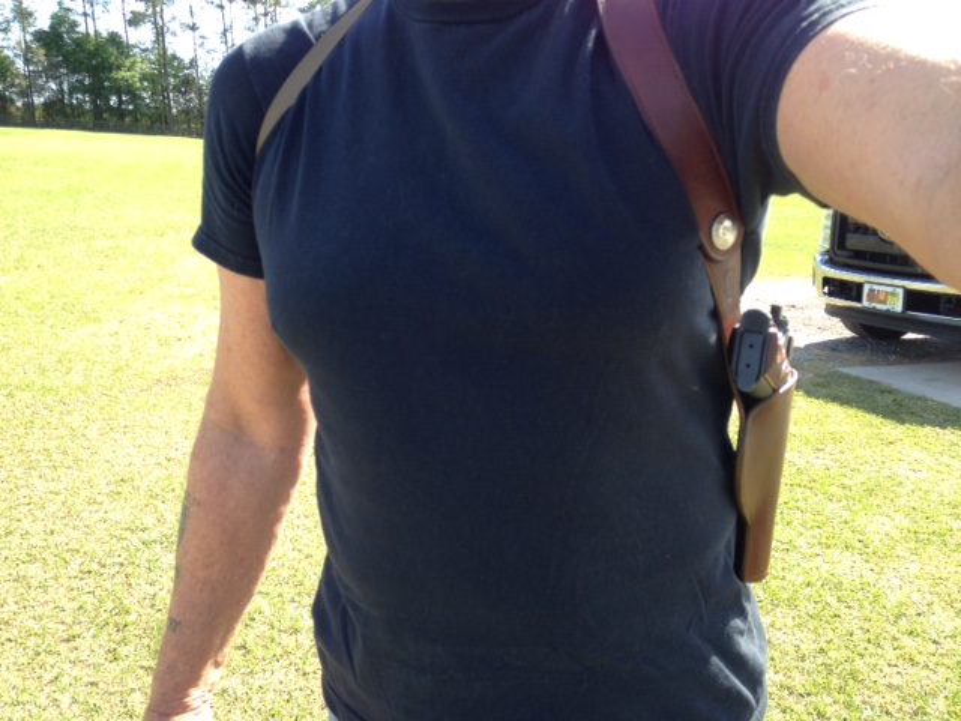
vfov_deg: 42.9
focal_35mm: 33
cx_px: 480
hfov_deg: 55.4
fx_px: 916
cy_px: 360
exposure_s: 1/264
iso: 50
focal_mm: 4.12
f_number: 2.4
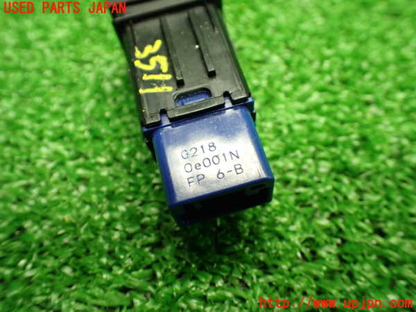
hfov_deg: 60.0
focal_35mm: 30
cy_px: 156
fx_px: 361
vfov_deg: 46.8
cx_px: 208
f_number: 2.3
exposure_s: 1/100
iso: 800
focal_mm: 5.4
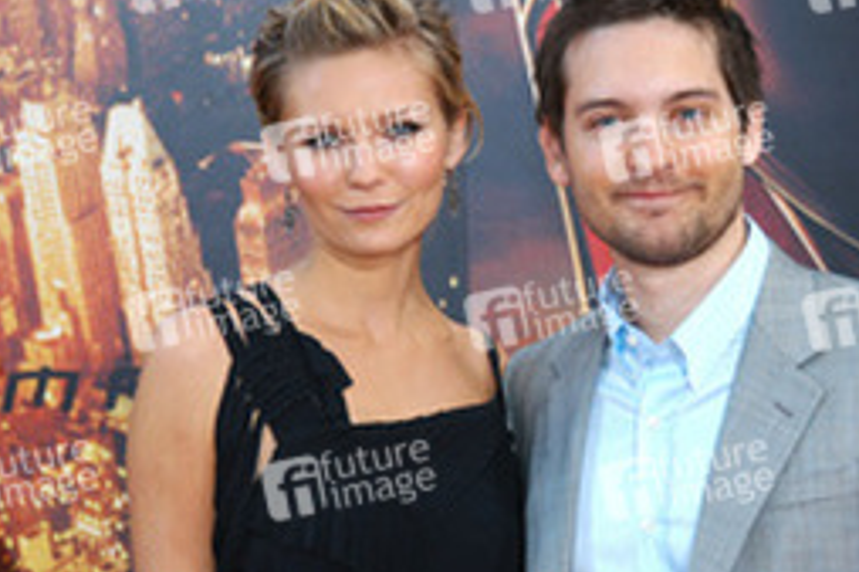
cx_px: 597
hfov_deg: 11.7
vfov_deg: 7.8
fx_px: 4197
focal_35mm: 176
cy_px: 396
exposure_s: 1/125
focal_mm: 66
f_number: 4.5
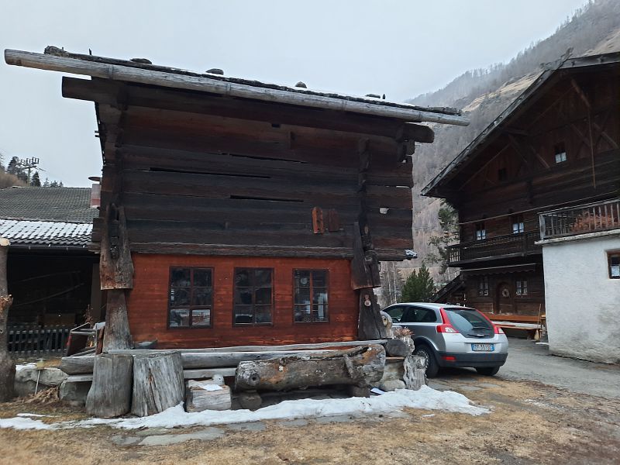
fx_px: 448
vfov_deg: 54.9
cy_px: 232
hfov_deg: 69.4
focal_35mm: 25
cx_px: 310
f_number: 2
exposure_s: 1/25
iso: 320
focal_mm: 4.6
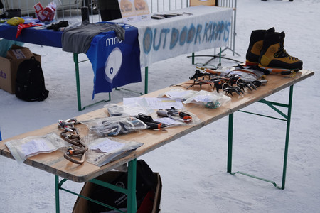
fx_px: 498
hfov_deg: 35.6
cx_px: 160
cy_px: 106
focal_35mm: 56
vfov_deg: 24.2
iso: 100
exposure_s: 1/1000
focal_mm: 20.49
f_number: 3.2
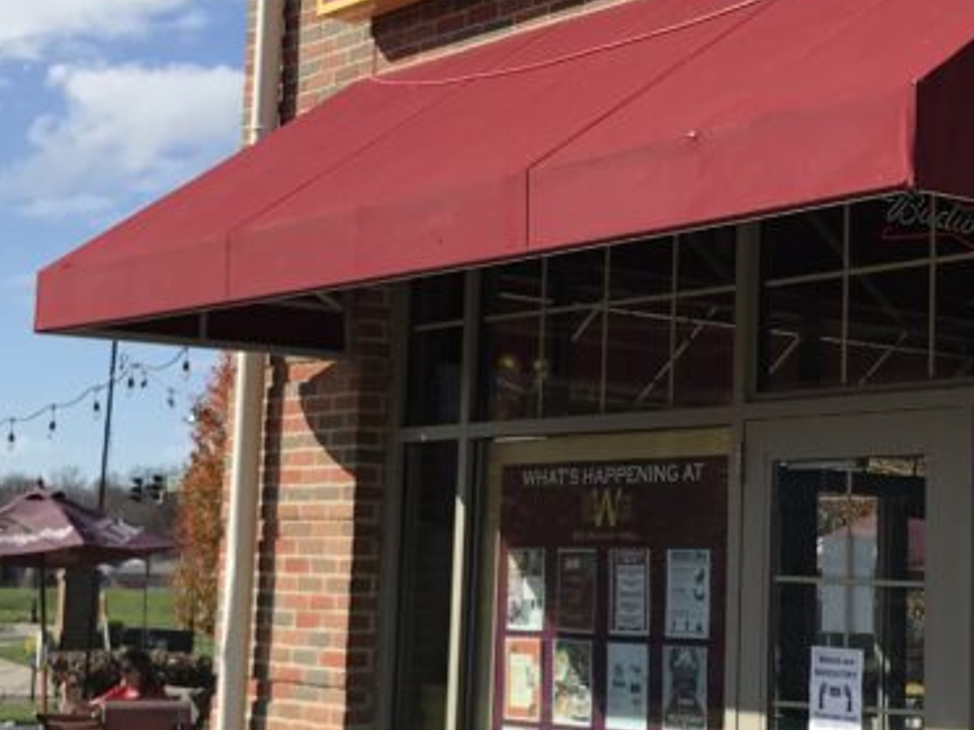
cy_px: 379
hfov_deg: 25.0
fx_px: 2167
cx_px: 736
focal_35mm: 77
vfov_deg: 19.1
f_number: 1.8
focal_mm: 3.99
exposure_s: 1/2591
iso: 20
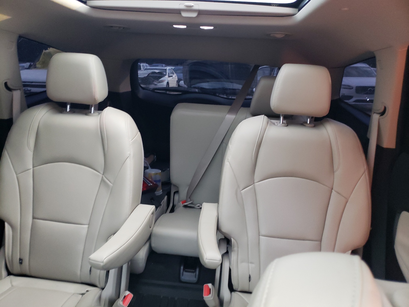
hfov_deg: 67.3
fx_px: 307
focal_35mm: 26
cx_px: 204
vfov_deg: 53.1
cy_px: 154
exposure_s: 1/60.2
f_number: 1.5
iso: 301
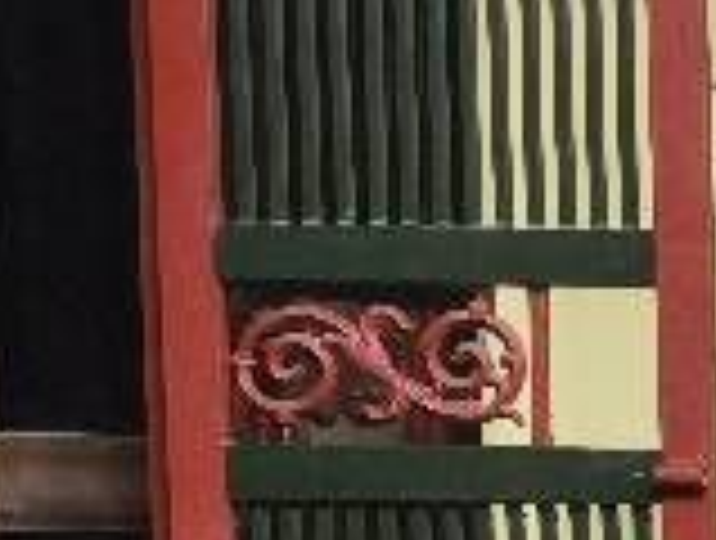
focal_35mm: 167
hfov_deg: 10.1
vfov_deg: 8.6
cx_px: 1779
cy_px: 994
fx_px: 3462
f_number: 1.8
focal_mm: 4.84
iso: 250
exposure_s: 1/101
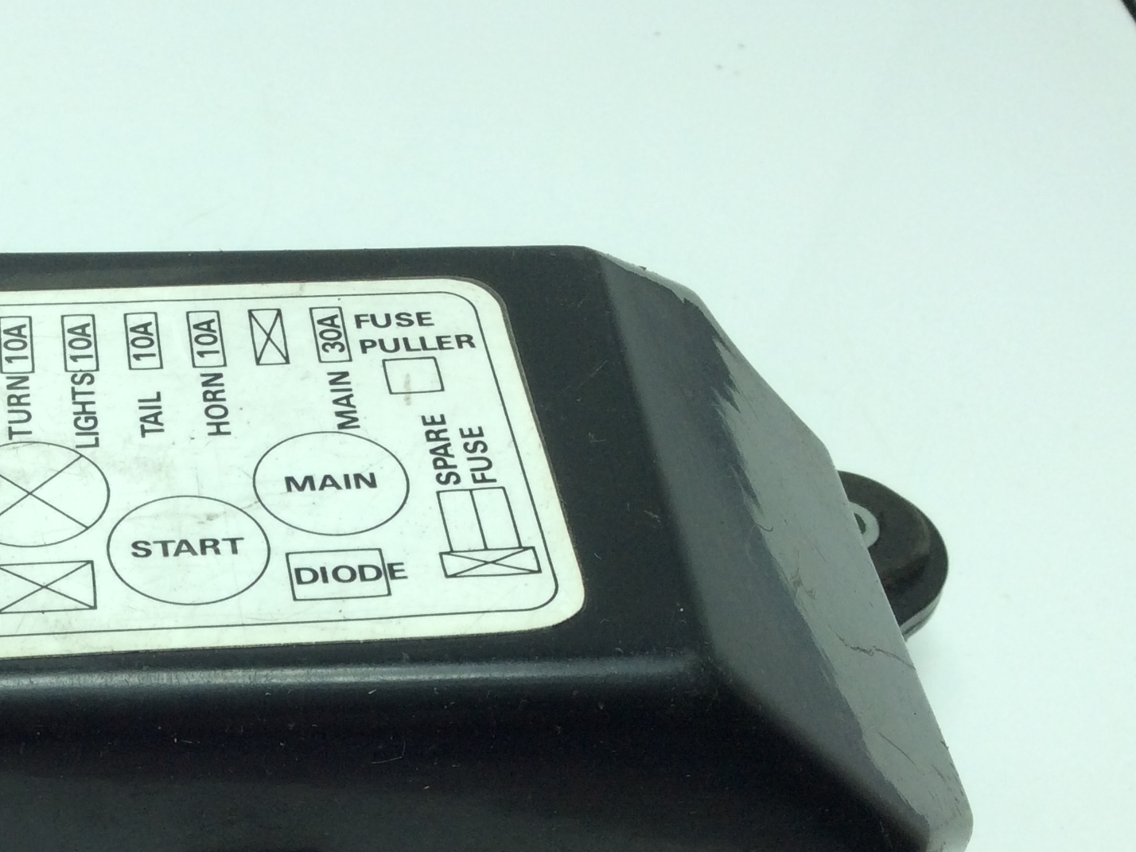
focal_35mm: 58
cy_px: 753
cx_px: 225
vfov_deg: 24.6
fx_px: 1903
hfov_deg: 32.3
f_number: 2.4
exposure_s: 1/319
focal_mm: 3.3
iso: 32
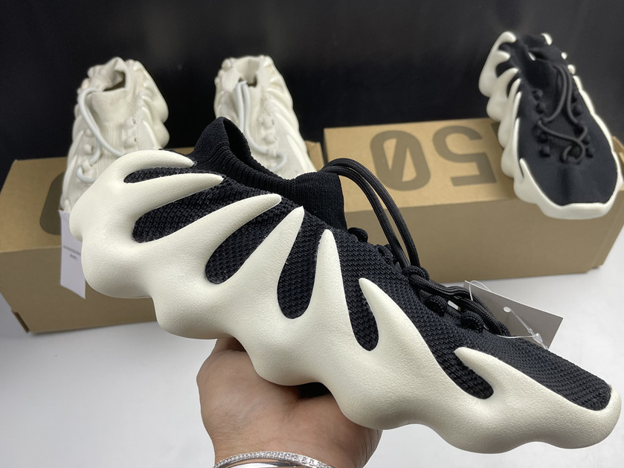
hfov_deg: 58.3
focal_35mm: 31
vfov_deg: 45.4
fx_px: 559
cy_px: 235
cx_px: 329
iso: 50
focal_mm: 4.2
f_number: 1.6
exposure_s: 1/100
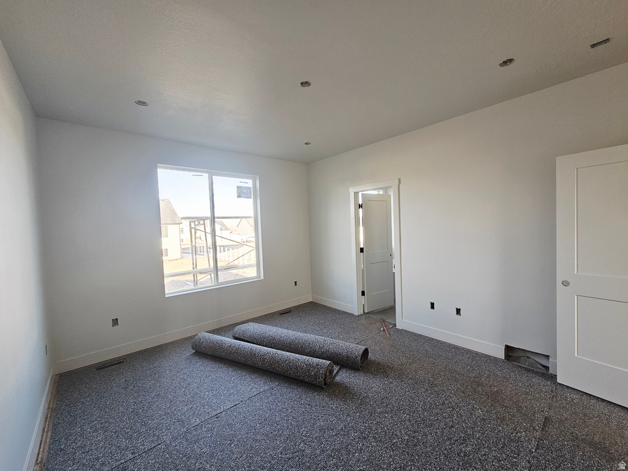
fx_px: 236
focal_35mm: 13
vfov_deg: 89.9
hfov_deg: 106.2
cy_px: 236
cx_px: 314
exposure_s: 1/60
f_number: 2.2
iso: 50
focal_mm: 2.2
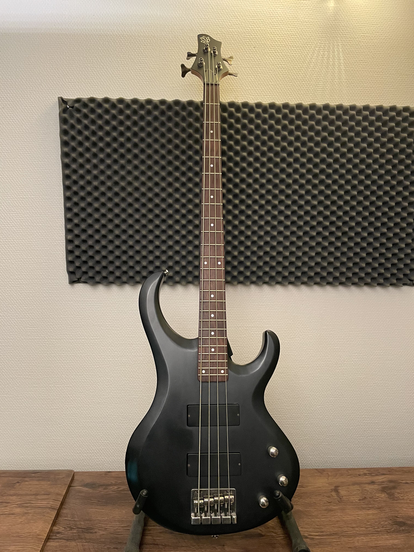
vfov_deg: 67.3
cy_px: 276
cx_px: 207
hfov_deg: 53.1
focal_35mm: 26
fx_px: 415
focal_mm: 4.2
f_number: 1.6
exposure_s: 1/50
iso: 500
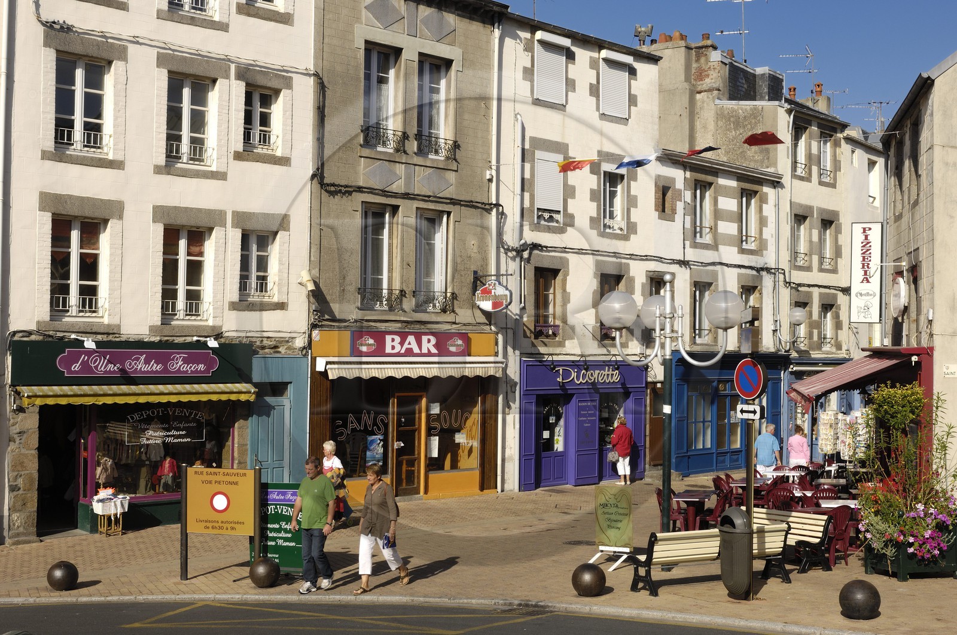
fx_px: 1115
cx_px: 478
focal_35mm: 42
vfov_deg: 31.8
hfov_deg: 46.5
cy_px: 318
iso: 100
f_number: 11
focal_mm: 28
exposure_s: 1/160
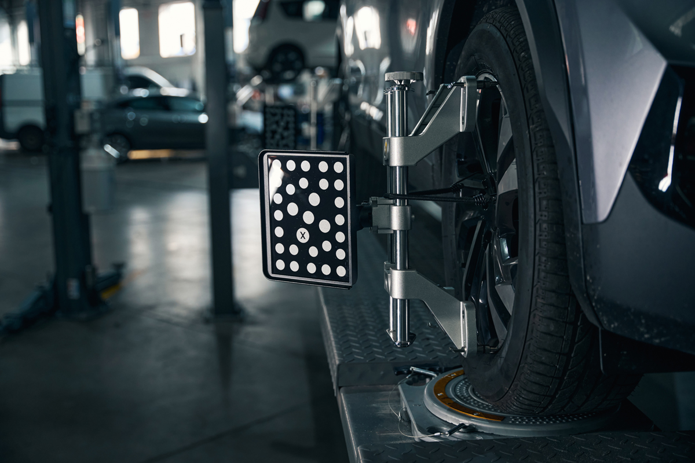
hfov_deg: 42.7
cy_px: 232
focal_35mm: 46
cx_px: 348
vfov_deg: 29.2
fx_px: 890
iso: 1000
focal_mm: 46.1
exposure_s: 1/250
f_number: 2.8
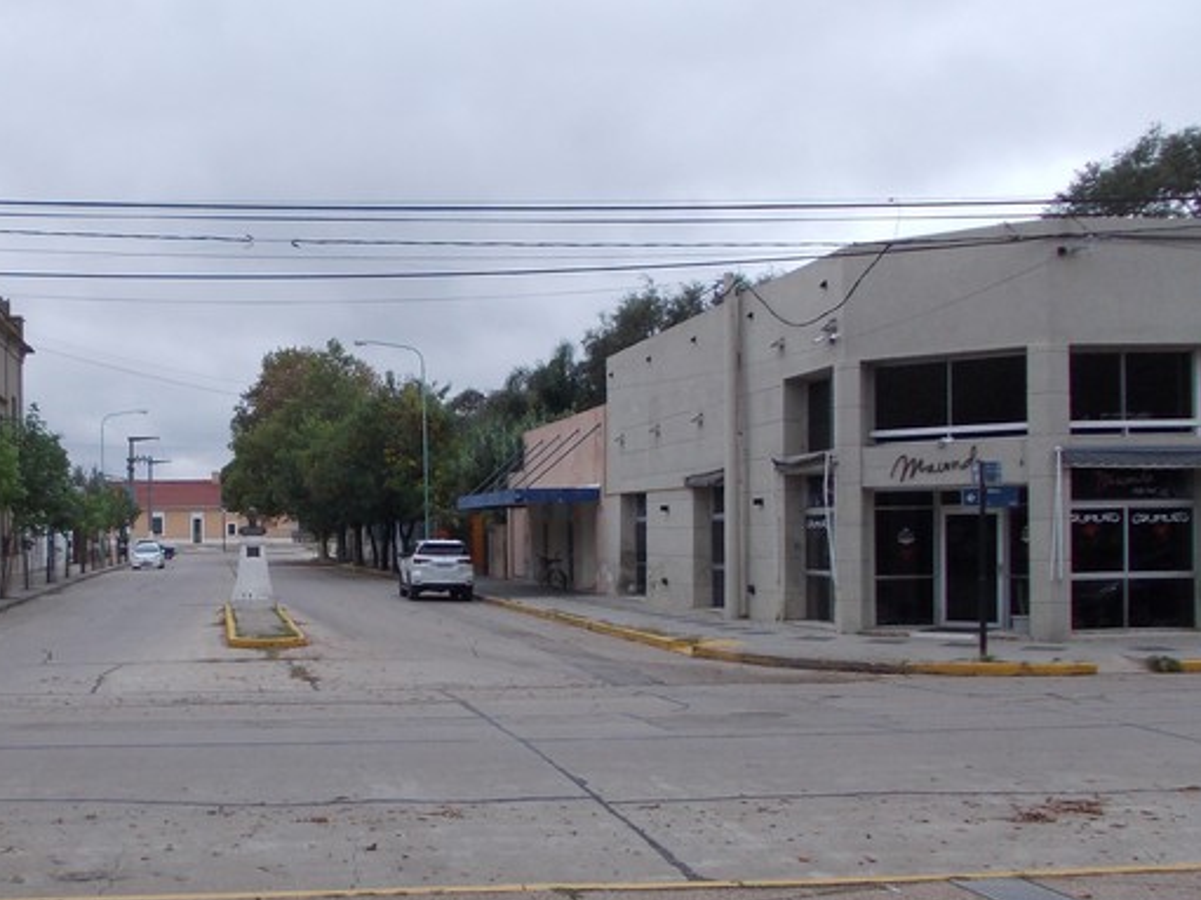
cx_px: 308
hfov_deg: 43.4
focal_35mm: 42
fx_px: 1457
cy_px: 559
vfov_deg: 34.2
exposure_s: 1/250
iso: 80
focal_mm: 4
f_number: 5.4
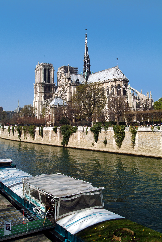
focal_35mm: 33
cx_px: 81
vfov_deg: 57.2
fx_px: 222
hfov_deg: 40.1
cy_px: 121
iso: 100
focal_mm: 22
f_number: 8
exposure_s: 1/125
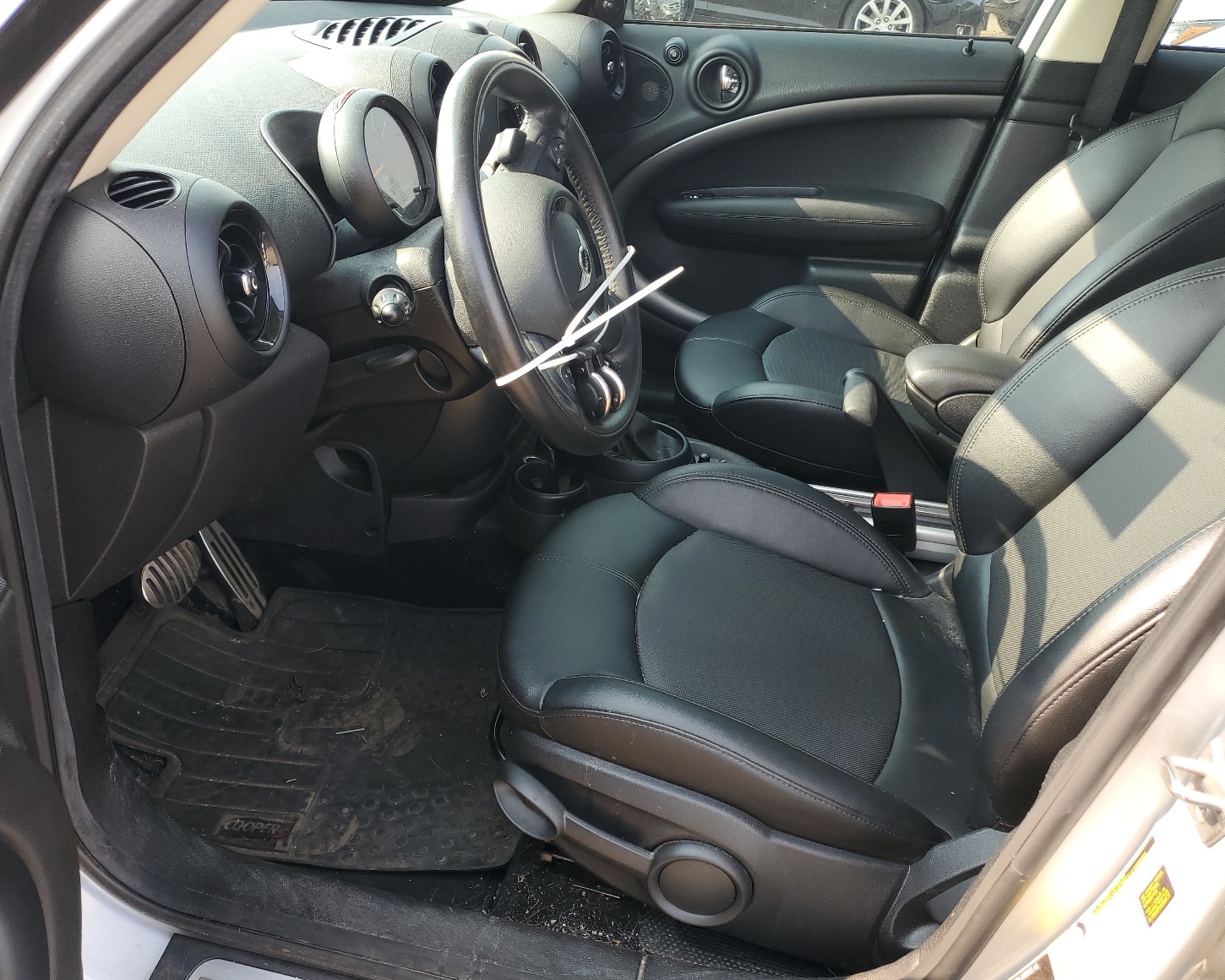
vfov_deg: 51.5
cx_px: 623
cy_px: 480
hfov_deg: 62.2
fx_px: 1015
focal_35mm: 28
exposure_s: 1/208
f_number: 1.5
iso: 50
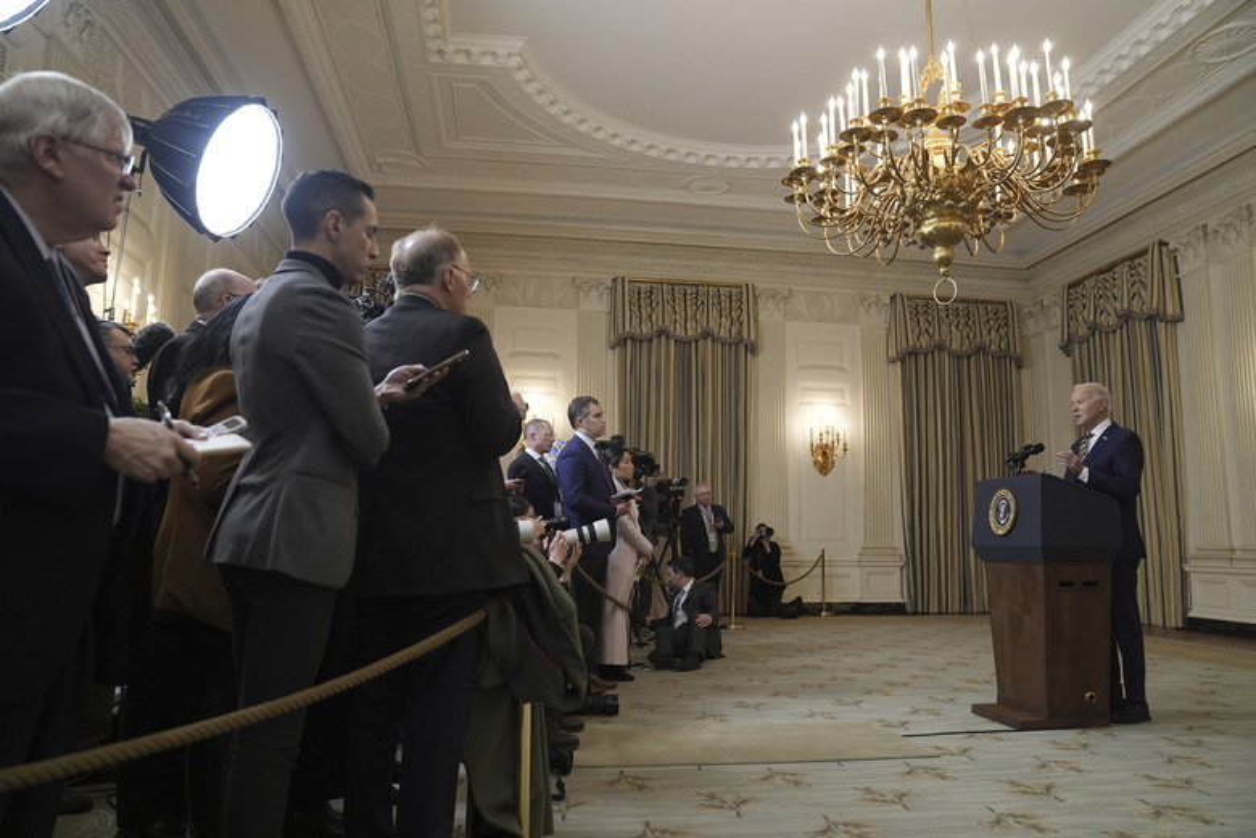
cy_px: 419
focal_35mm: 24
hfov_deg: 73.7
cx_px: 628
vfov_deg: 53.1
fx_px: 837
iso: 2000
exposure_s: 1/320
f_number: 2.8
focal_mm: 24
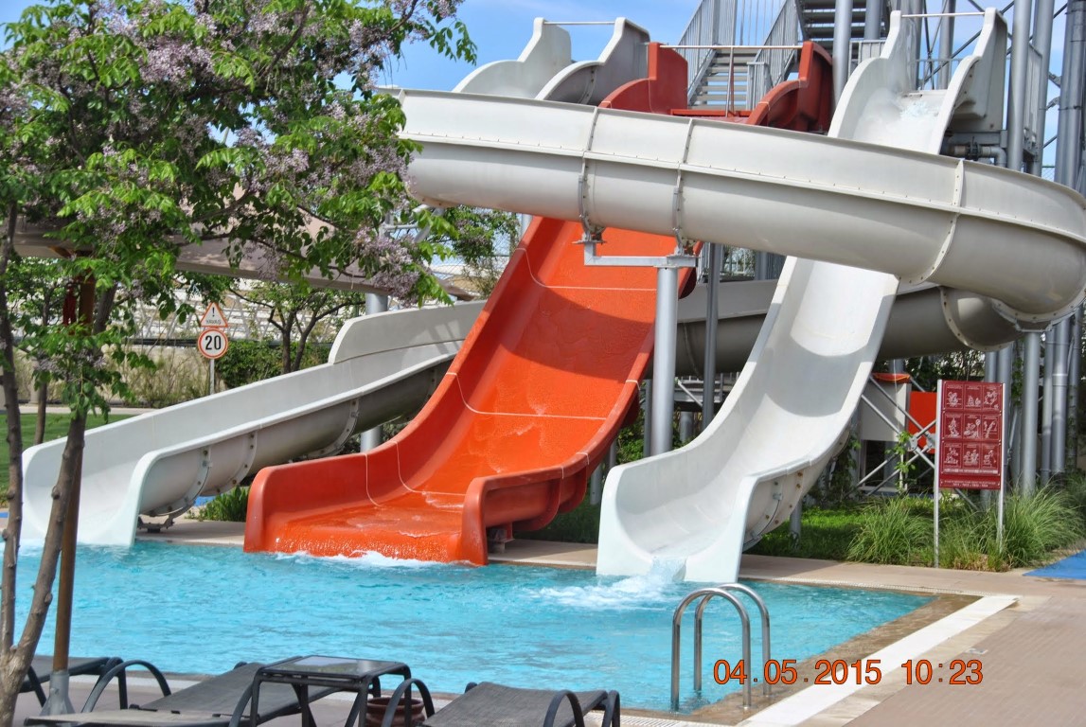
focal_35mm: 78
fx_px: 2356
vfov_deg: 17.5
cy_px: 364
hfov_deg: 26.0
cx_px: 543
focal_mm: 52
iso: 100
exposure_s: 1/250
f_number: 8
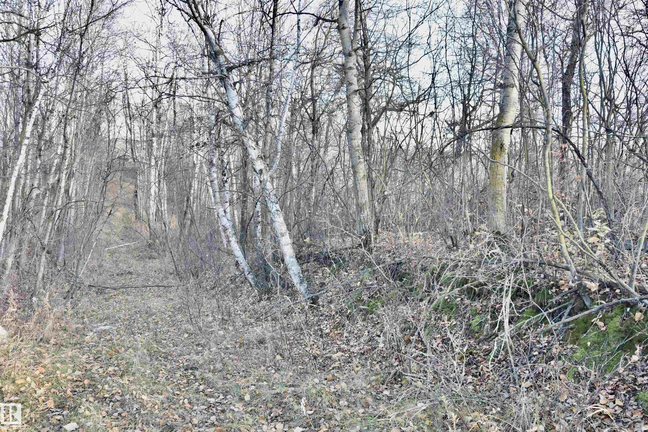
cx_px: 324
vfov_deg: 43.6
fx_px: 540
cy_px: 216
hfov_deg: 61.9
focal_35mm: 30
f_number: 6.3
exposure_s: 1/160
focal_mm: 20
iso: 800
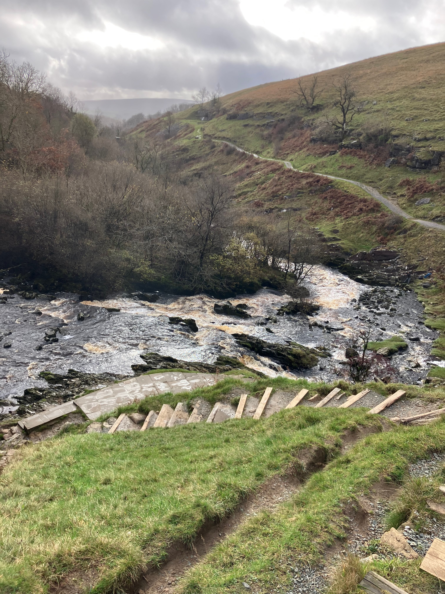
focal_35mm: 28
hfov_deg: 49.7
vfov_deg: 63.4
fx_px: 480
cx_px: 222
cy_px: 297
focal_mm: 3.99
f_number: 1.8
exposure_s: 1/838
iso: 32
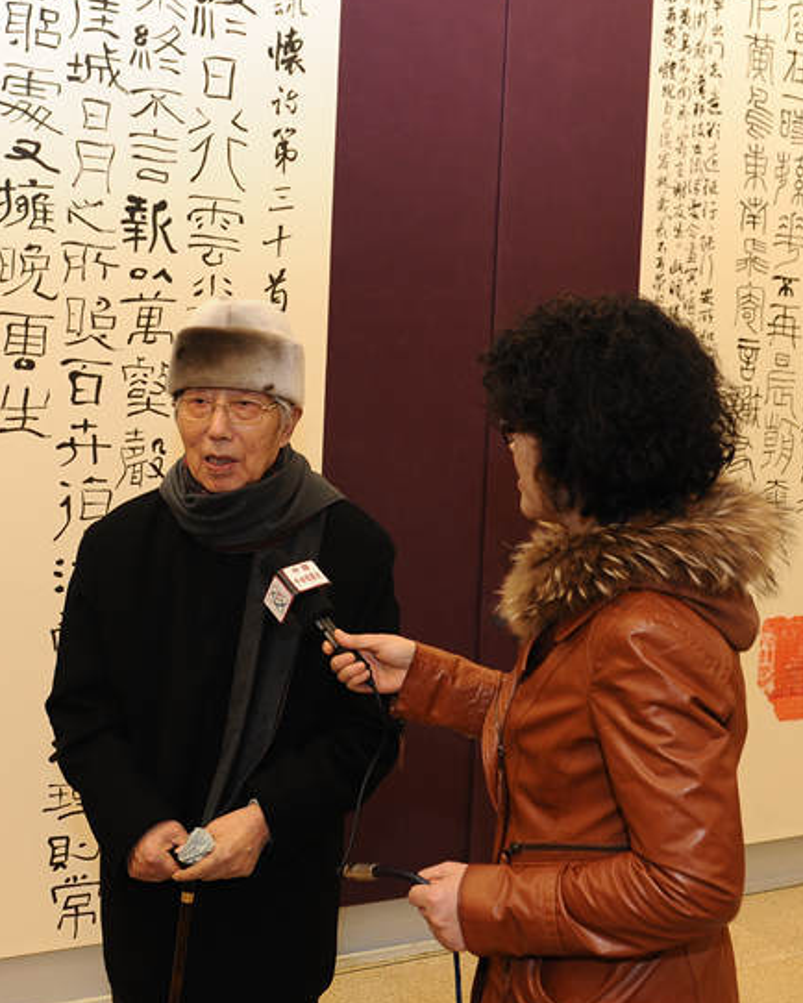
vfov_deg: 43.8
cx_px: 309
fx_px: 1247
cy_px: 468
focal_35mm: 42
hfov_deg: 35.5
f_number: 4.5
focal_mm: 27
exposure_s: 1/50
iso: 900
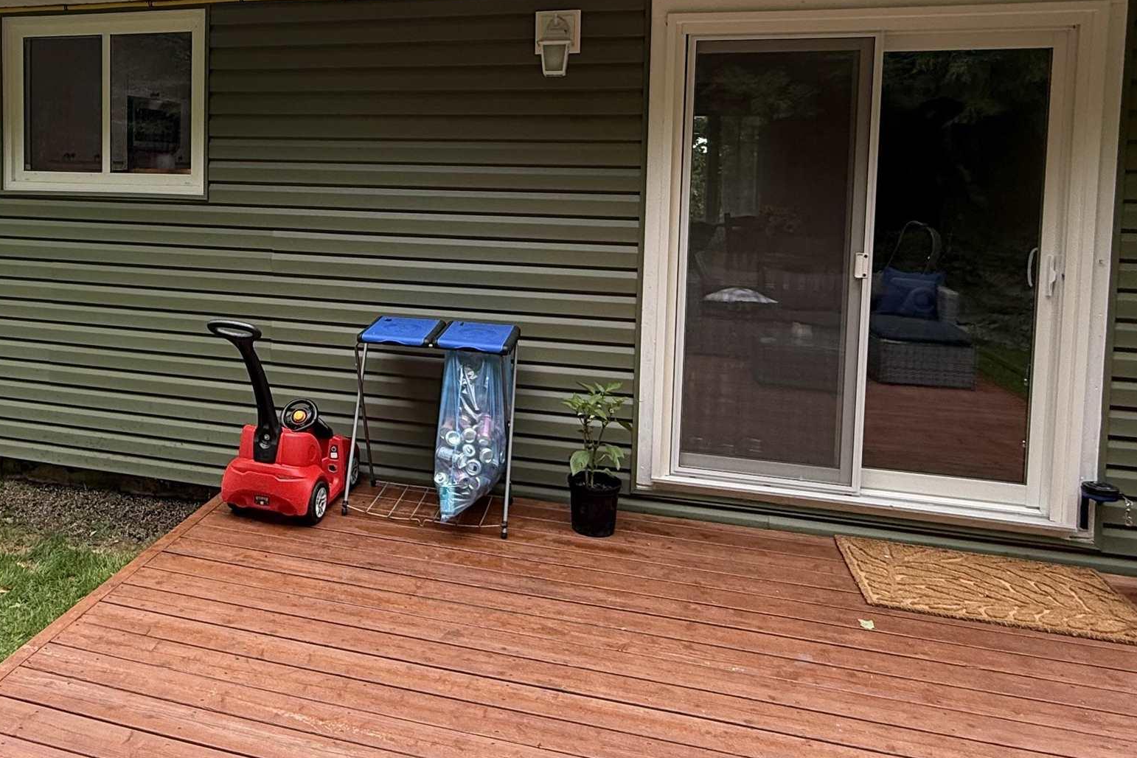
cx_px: 346
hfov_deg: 61.5
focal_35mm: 29
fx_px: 916
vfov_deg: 43.9
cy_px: 215
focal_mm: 2.22
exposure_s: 1/174
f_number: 2.2
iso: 64
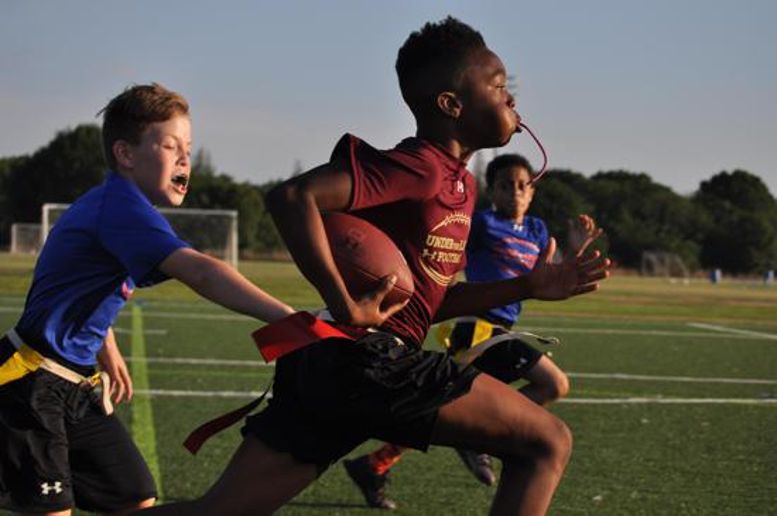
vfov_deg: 14.7
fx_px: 2004
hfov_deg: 21.9
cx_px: 388
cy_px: 258
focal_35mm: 93
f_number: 4.2
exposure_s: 1/3200
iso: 560
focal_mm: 62
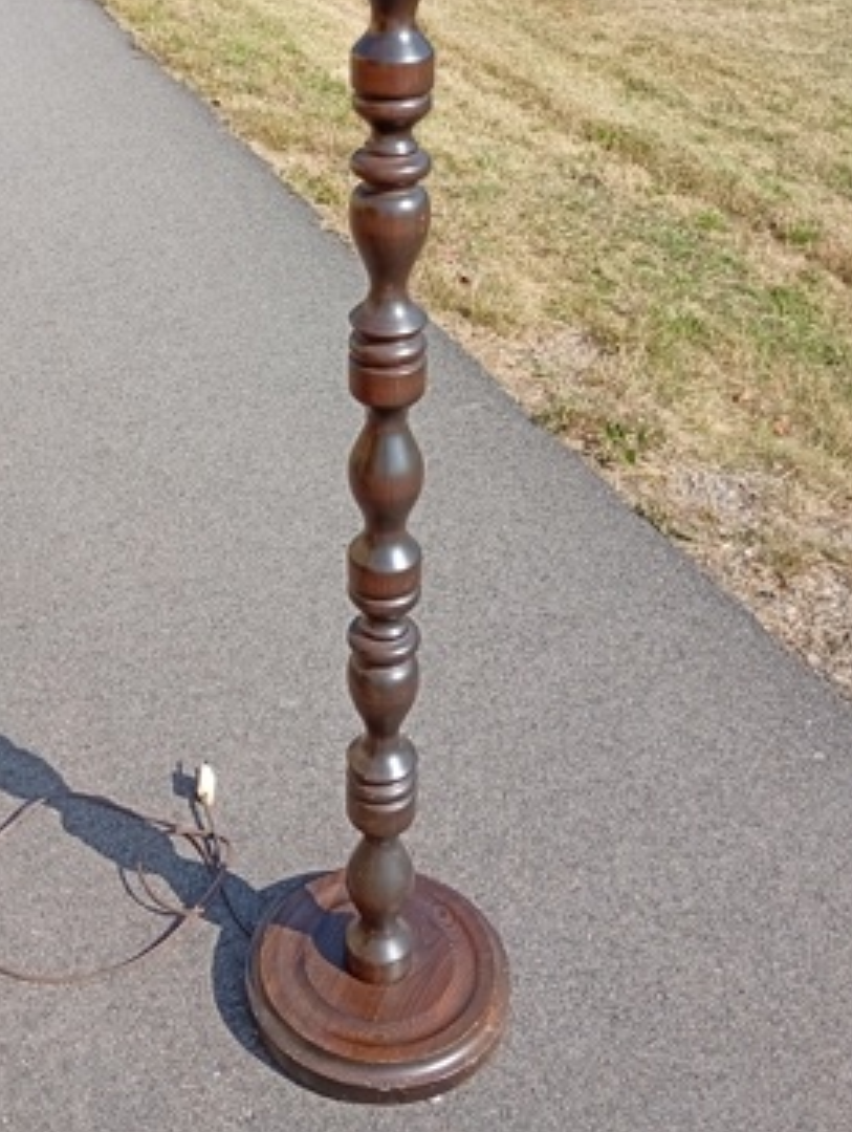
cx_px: 302
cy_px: 220
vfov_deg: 40.2
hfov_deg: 32.1
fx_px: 1473
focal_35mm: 45
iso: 50
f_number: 1.8
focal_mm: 3.98
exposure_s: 1/327
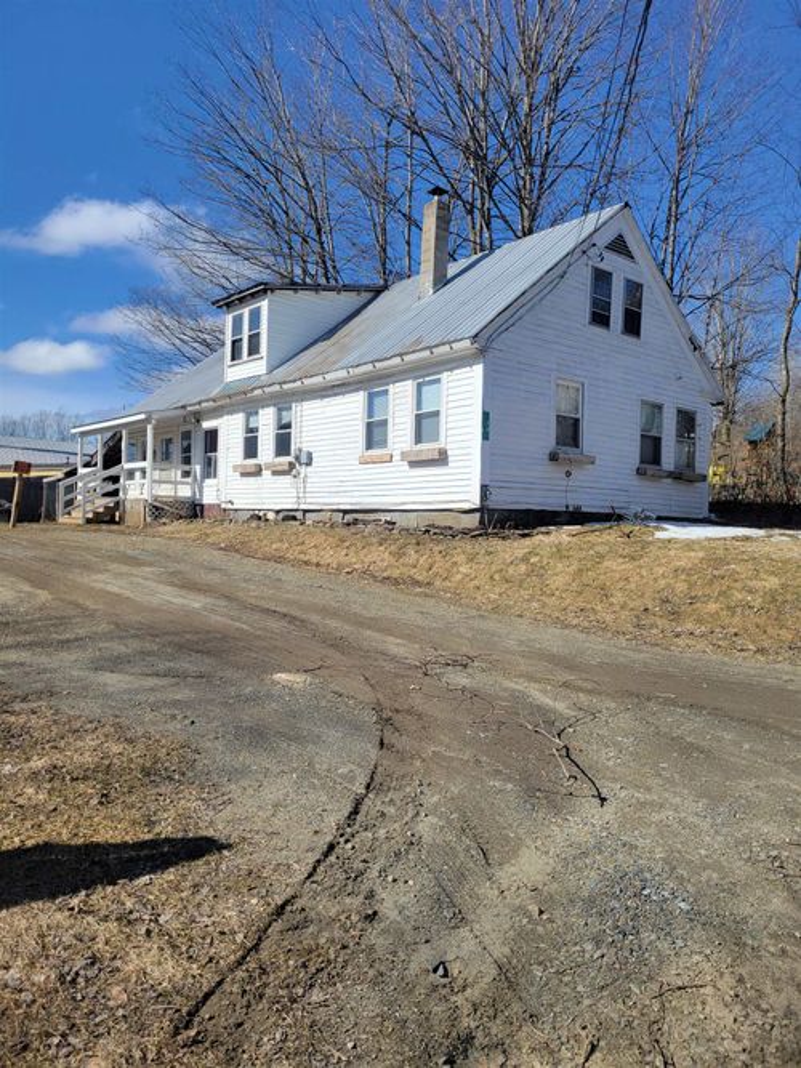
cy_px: 534
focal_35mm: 26
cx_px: 400
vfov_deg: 67.3
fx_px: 802
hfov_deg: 53.0
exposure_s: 1/2657
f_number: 1.8
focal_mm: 5.4
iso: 40
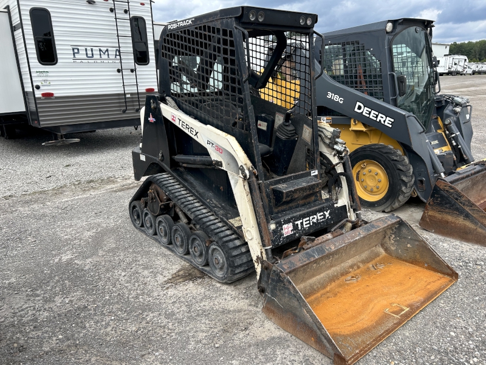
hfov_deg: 67.3
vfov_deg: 53.1
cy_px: 182
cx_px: 243
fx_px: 365
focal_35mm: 26
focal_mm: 5.7
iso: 50
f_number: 1.5
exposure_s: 1/1377
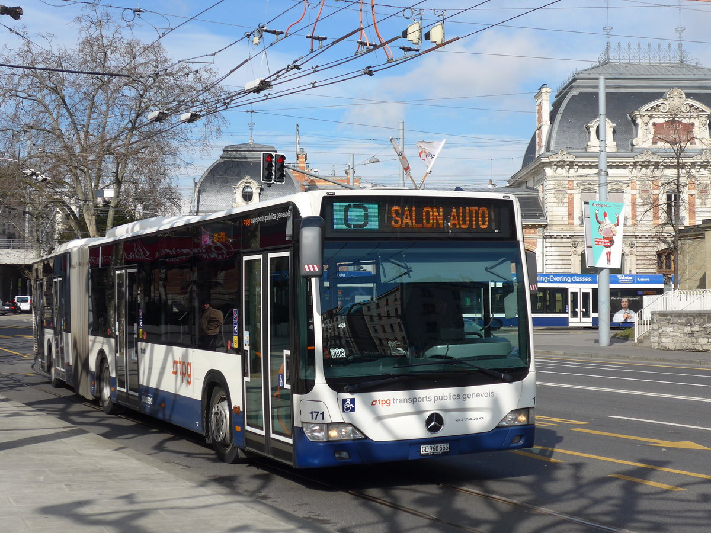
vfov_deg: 26.6
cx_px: 356
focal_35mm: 55
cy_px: 266
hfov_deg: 34.9
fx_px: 1130
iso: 80
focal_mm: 11.3
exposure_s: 1/1300
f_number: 3.4
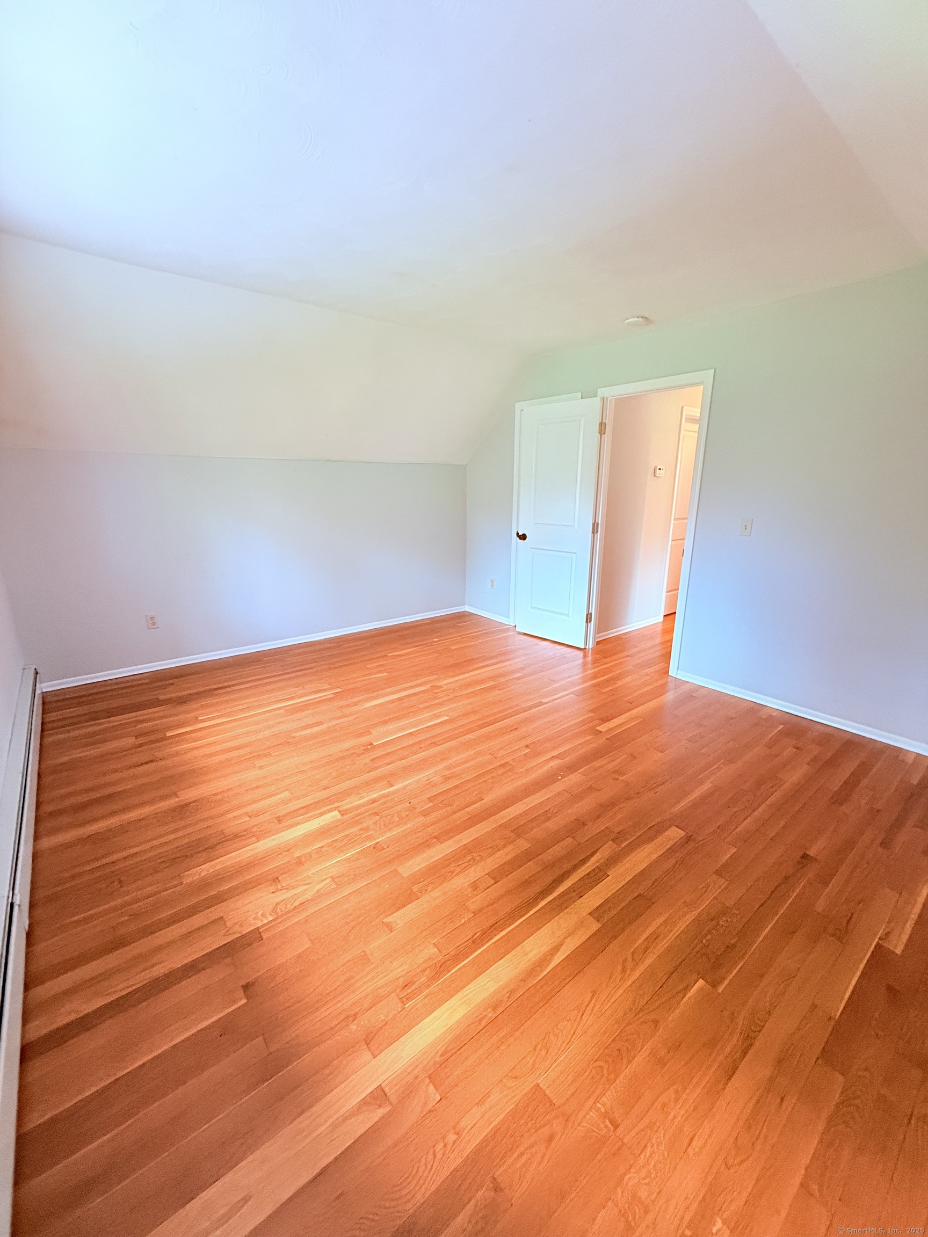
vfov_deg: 102.1
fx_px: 500
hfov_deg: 85.7
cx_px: 464
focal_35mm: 14
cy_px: 618
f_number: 2.2
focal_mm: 2.22
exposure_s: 1/88
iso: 400
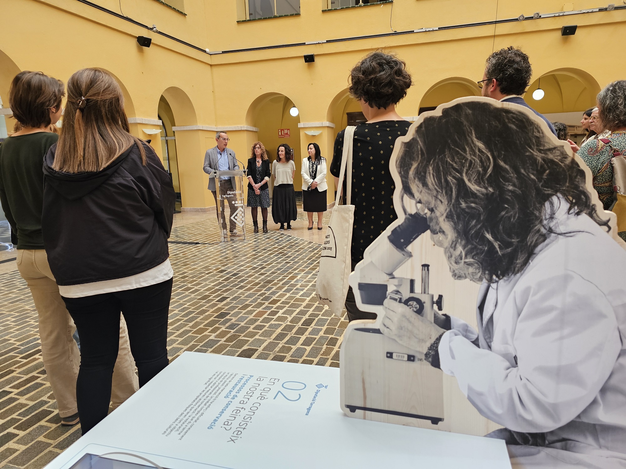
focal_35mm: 23
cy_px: 234
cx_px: 313
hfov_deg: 73.9
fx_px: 416
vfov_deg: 58.9
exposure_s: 1/120
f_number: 1.7
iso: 160
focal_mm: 6.3
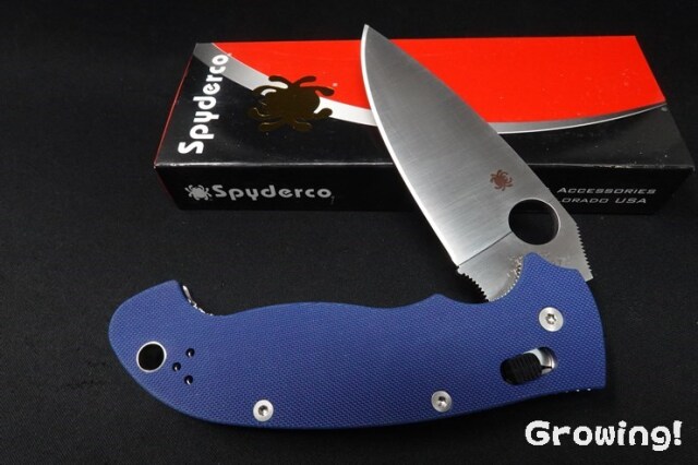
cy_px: 232
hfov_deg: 73.8
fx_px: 465
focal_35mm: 24
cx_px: 349
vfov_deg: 53.1
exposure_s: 1/30
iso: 1250
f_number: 11
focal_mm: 9
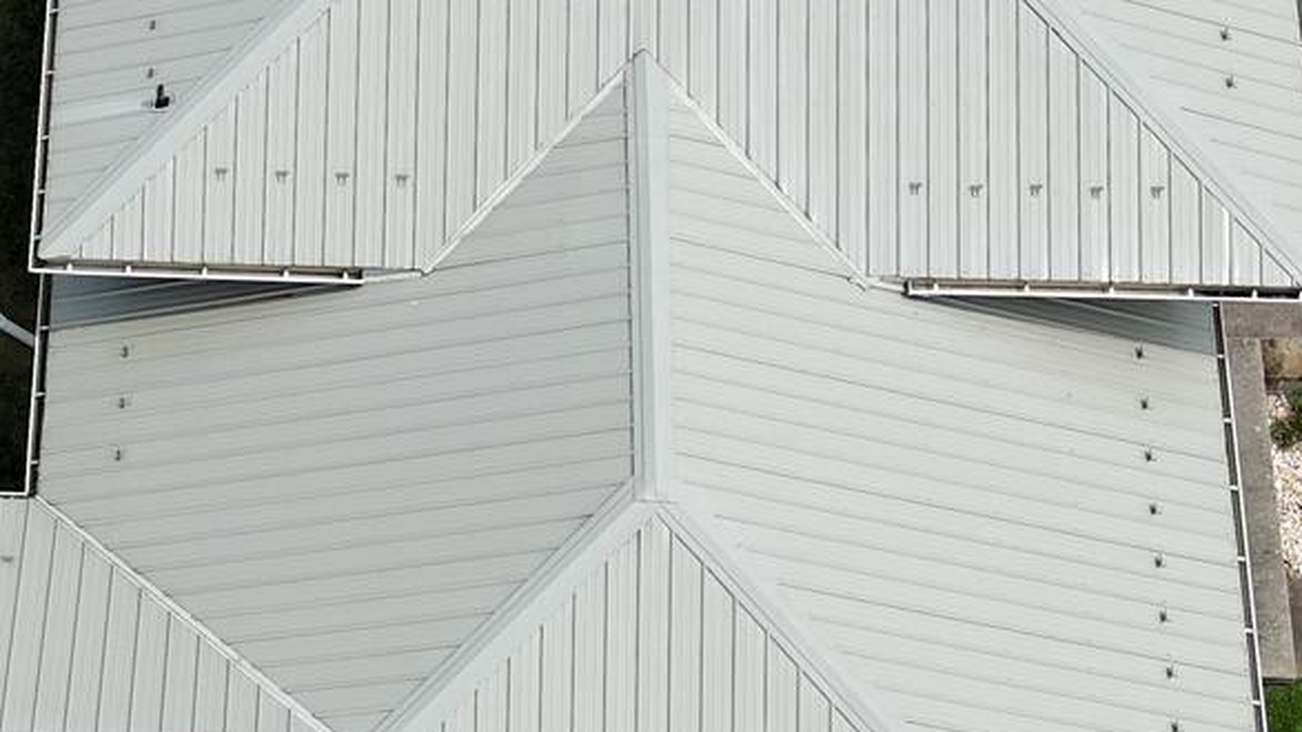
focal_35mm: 106
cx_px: 315
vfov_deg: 11.4
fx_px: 3659
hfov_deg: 20.0
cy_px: 644
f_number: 2.8
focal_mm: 10.57
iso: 100
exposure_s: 1/1052
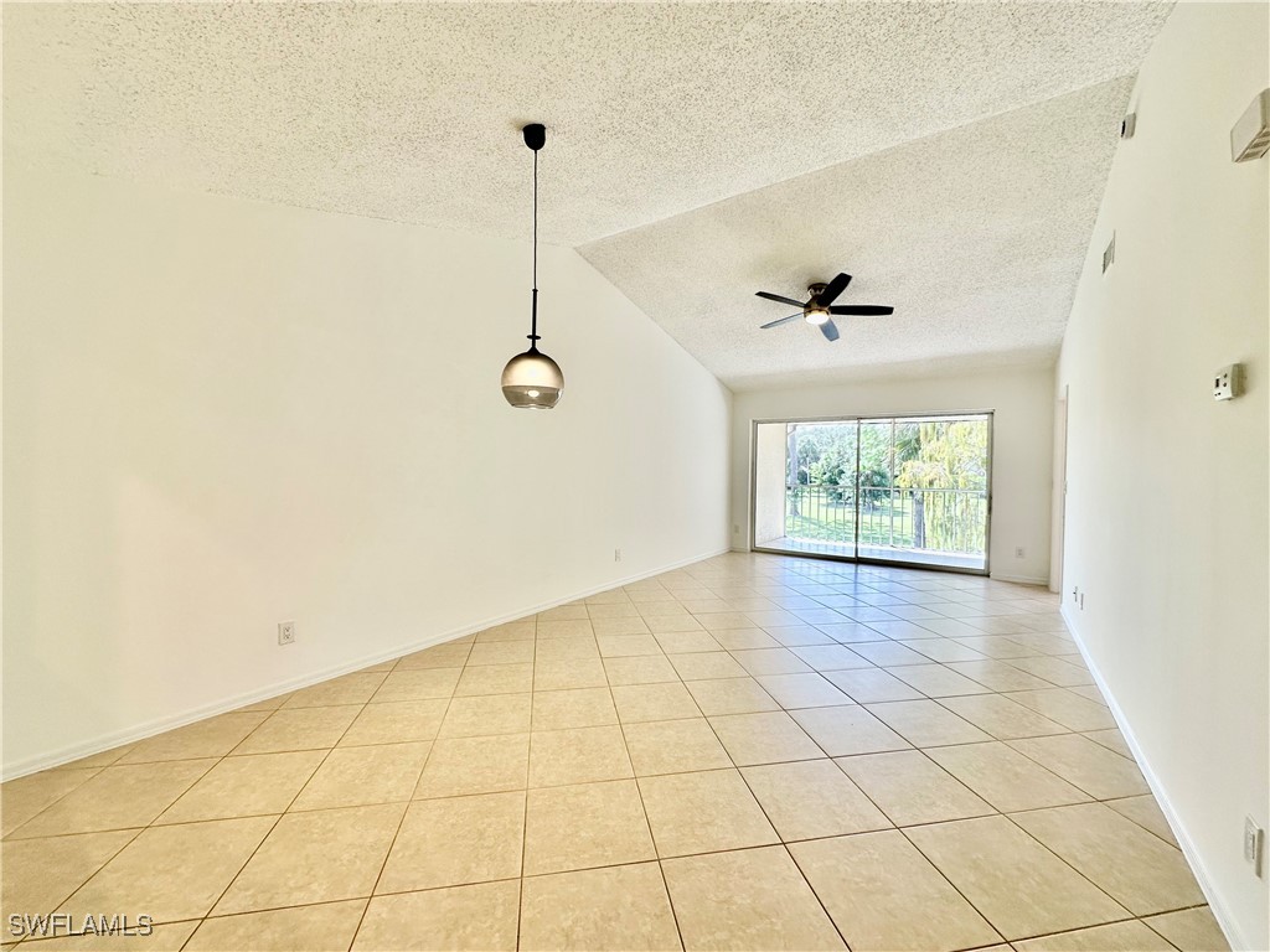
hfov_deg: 102.1
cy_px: 476
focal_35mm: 14
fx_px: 514
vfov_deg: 85.7
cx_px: 635
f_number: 2.2
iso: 50
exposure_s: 1/120
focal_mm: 2.22
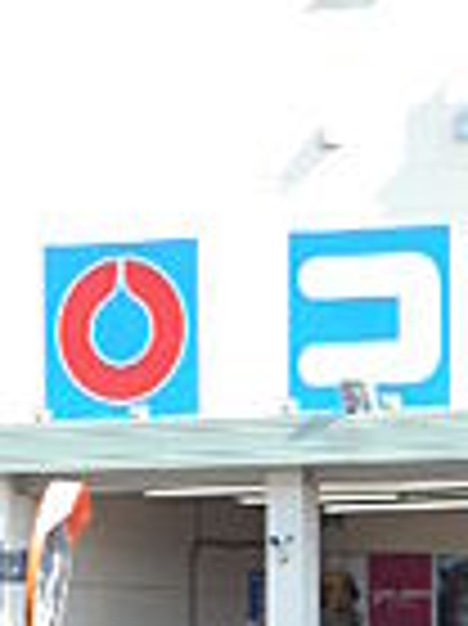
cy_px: 428
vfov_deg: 7.6
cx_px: 630
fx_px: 4730
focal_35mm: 262
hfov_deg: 5.6
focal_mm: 13.5
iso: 80
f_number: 5.8
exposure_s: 1/125
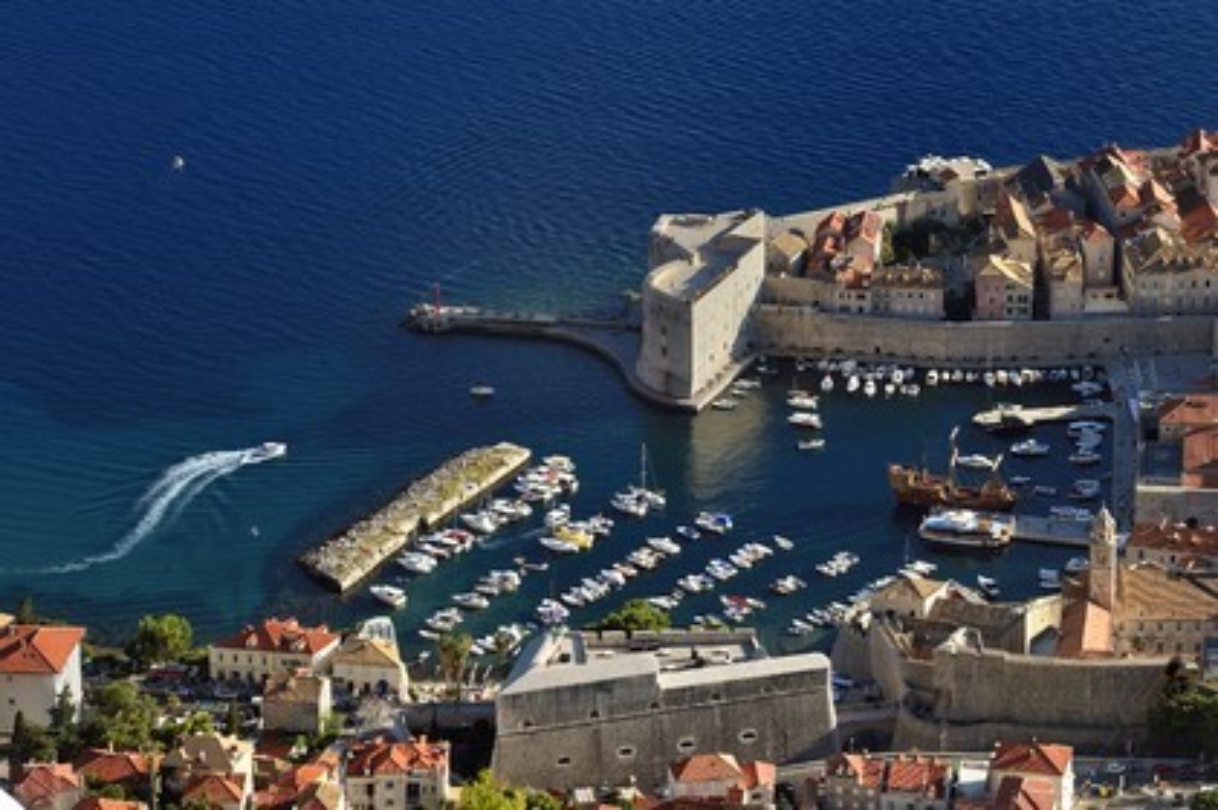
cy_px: 405
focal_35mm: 130
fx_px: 4395
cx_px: 609
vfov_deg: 10.5
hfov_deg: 15.8
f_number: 13
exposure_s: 1/160
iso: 200
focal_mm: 130
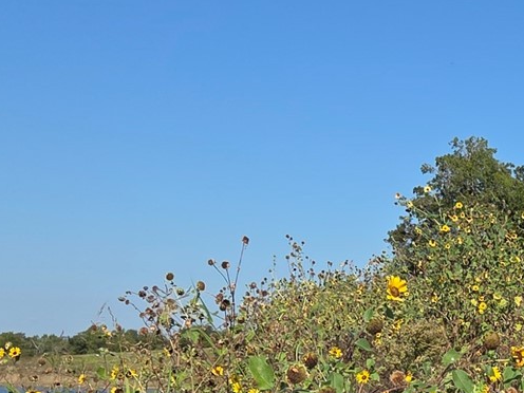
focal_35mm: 95
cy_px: 319
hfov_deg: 19.1
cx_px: 684
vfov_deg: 15.5
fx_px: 1438
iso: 80
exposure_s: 1/7075
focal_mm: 5.4
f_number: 1.8
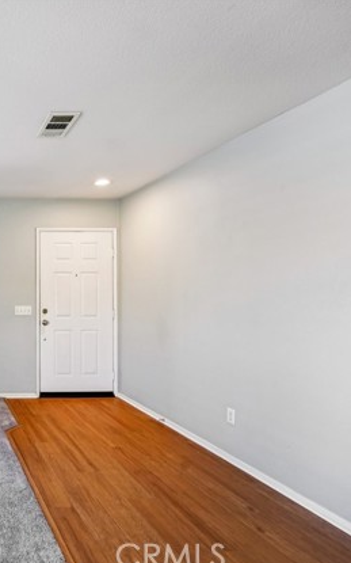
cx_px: -61
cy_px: 286
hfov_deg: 40.5
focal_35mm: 22
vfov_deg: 79.7
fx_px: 337
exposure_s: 1/40
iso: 400
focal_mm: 14
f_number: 8
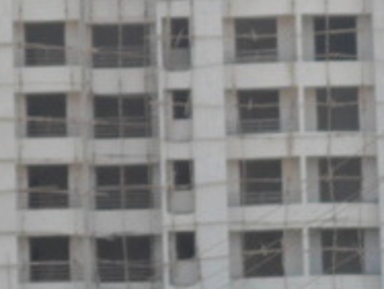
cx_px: 275
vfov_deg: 4.1
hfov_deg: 5.4
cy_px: 4
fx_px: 4079
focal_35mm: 367
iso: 100
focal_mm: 15.4
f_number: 4.3
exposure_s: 1/750
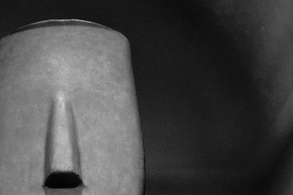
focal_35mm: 339
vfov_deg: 4.1
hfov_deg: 6.1
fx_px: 2761
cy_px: 154
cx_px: 62
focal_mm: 130
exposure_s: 1/400
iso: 8000
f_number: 5.6
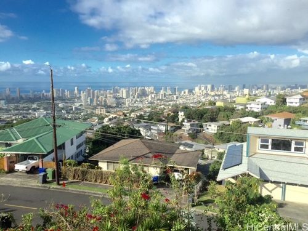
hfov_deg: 61.7
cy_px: 116
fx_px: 258
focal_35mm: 29
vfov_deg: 48.2
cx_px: 154
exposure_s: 1/1522
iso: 32
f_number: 2.2
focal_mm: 4.15
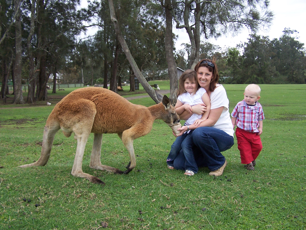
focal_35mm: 38
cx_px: 153
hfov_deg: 49.0
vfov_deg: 37.7
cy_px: 115
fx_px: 336
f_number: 2.8
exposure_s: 1/350
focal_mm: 6.3
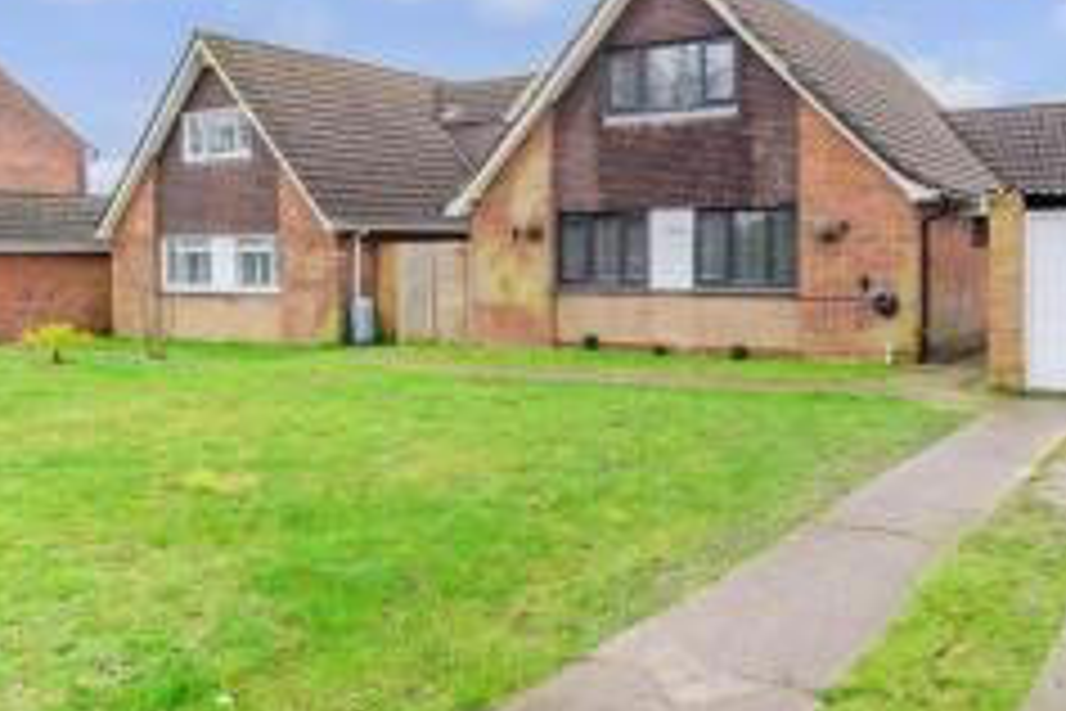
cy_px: 322
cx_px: 659
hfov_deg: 64.6
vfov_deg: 46.3
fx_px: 829
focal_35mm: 28
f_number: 8
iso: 400
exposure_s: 1/250
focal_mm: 14
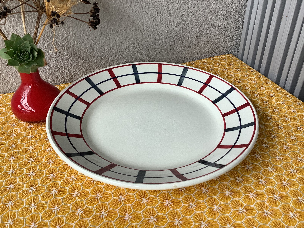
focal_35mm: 31
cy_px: 114
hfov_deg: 58.4
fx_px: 272
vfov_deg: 45.4
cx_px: 152
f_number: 2.4
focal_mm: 3.3
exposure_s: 1/50
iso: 64
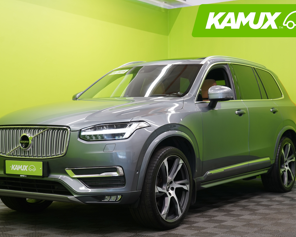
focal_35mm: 61
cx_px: 143
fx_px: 534
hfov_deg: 31.0
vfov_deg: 25.0
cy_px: 120
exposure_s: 1/30
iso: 400
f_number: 5
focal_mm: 50
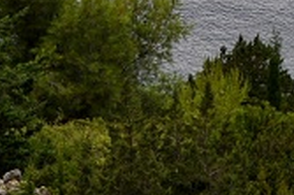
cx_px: -43
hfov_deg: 8.1
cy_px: -275
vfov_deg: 5.3
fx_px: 2056
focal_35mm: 252
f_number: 9
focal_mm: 28
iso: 500
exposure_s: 1/320
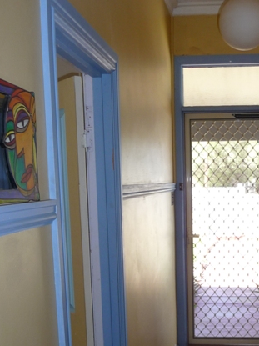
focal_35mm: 54
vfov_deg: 34.6
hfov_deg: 26.6
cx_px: 201
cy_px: 268
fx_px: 539
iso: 100
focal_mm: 4.7
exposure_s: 1/50
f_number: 3.3
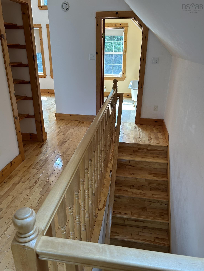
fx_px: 212
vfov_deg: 65.3
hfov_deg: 51.3
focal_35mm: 27
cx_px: 99
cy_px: 140
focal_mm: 5.7
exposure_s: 1/120
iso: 64
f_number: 1.5
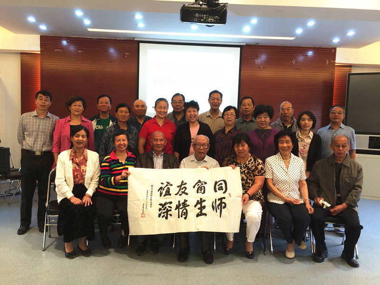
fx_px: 318
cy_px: 142
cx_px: 190
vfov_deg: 48.2
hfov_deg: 61.7
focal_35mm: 29
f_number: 2.2
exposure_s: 1/30
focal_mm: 4.15
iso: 32
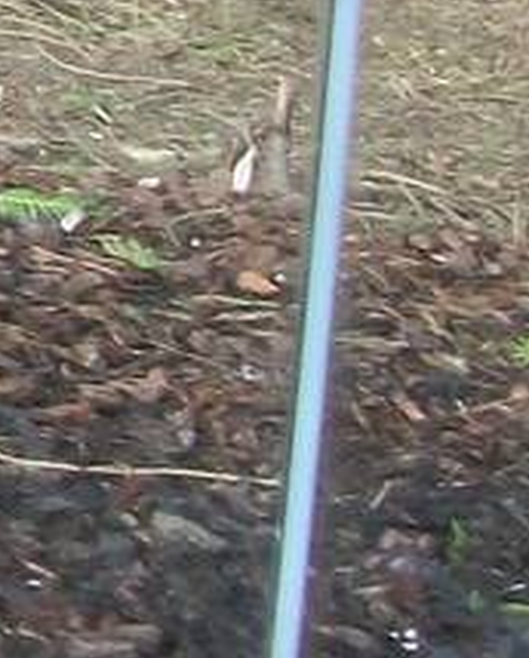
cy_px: -492
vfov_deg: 8.0
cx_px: -1781
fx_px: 4547
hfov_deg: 5.5
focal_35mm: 233
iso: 80
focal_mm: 5.7
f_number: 2.9
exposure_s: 1/200
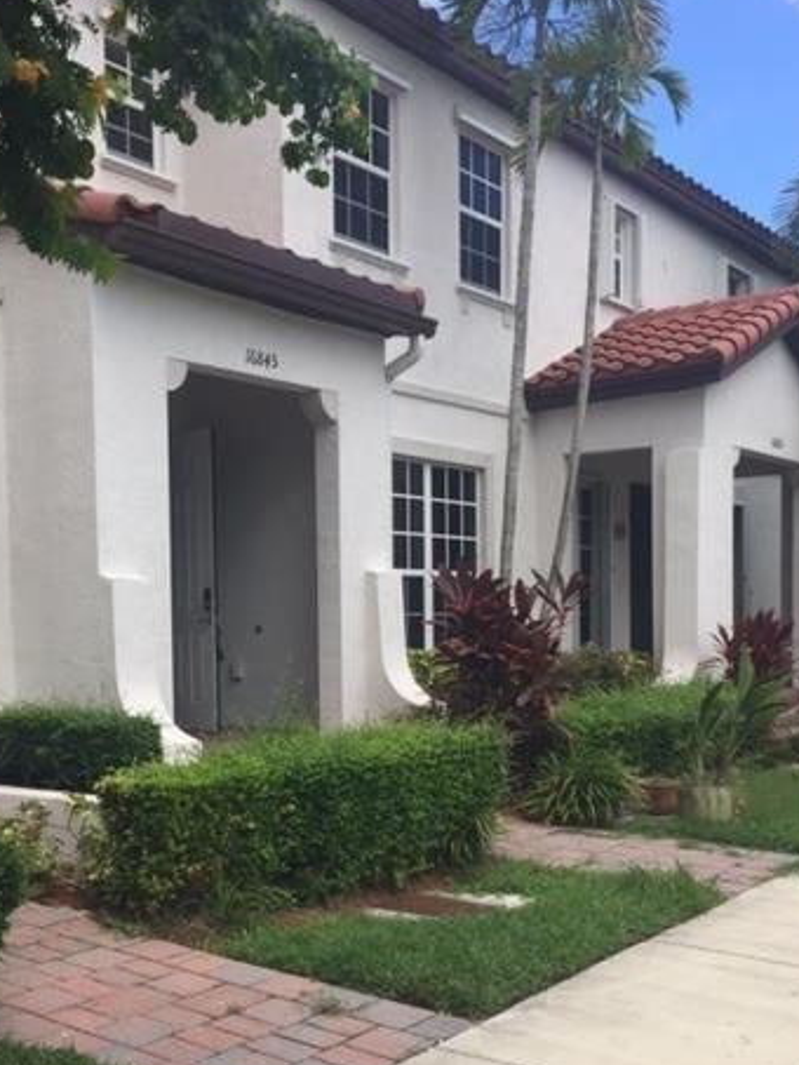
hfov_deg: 35.0
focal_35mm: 41
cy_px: 682
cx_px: 303
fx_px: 1261
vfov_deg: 45.3
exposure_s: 1/860
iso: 32
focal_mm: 4.15
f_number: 2.2
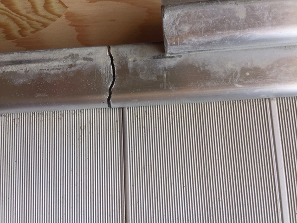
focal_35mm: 29
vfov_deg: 48.2
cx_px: 148
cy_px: 112
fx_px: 249
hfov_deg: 61.7
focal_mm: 4.15
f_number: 2.2
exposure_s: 1/412
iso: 32
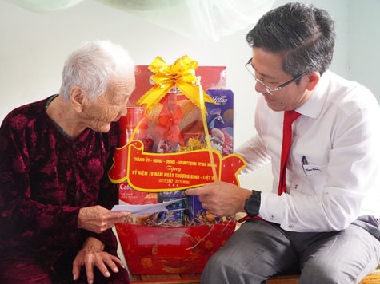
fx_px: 522
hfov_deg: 40.0
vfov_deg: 30.5
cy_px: 142
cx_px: 177
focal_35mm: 48
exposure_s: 1/200
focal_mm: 29
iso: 6400
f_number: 4
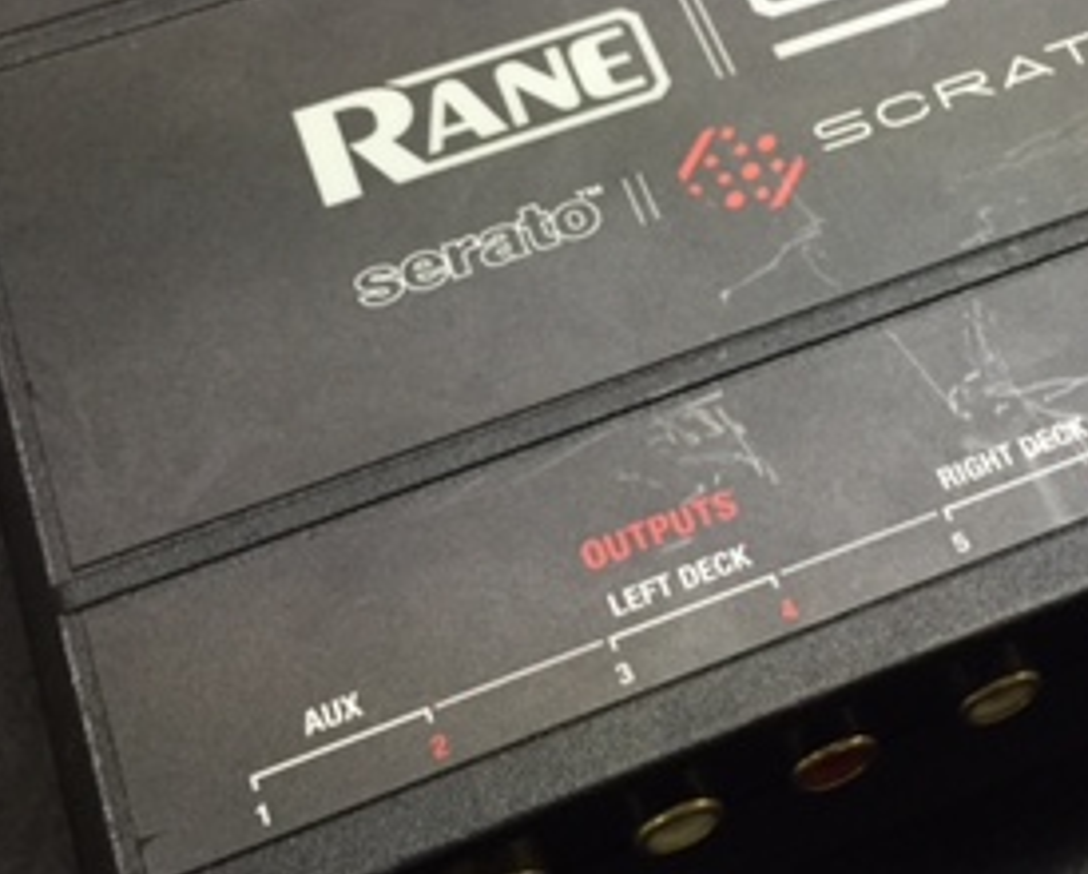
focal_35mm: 66
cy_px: 306
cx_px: 862
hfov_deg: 28.1
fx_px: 2128
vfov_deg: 23.1
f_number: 2.2
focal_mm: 4.15
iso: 125
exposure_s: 1/30
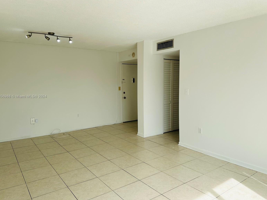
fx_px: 193
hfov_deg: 69.4
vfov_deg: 54.9
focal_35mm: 25
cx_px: 130
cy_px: 97
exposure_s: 1/1453
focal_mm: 6.86
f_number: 1.78
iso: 80
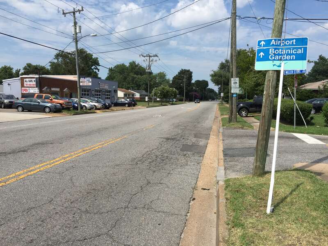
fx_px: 275
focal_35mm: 29
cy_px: 123
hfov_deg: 61.7
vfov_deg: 48.2
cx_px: 164
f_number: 2.2
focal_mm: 4.15
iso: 32
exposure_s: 1/2639
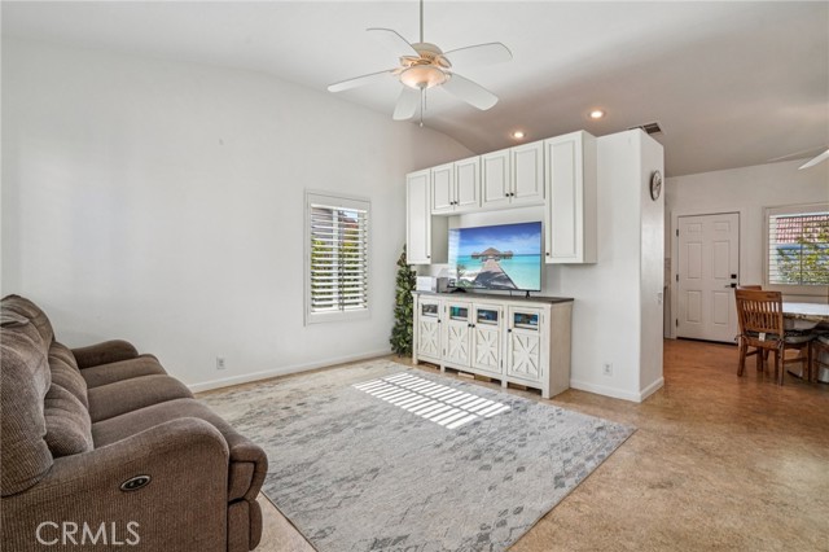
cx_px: 414
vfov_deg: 73.7
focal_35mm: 16
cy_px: 276
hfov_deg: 96.8
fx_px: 368
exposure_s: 1/30
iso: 200
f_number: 8
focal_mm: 16
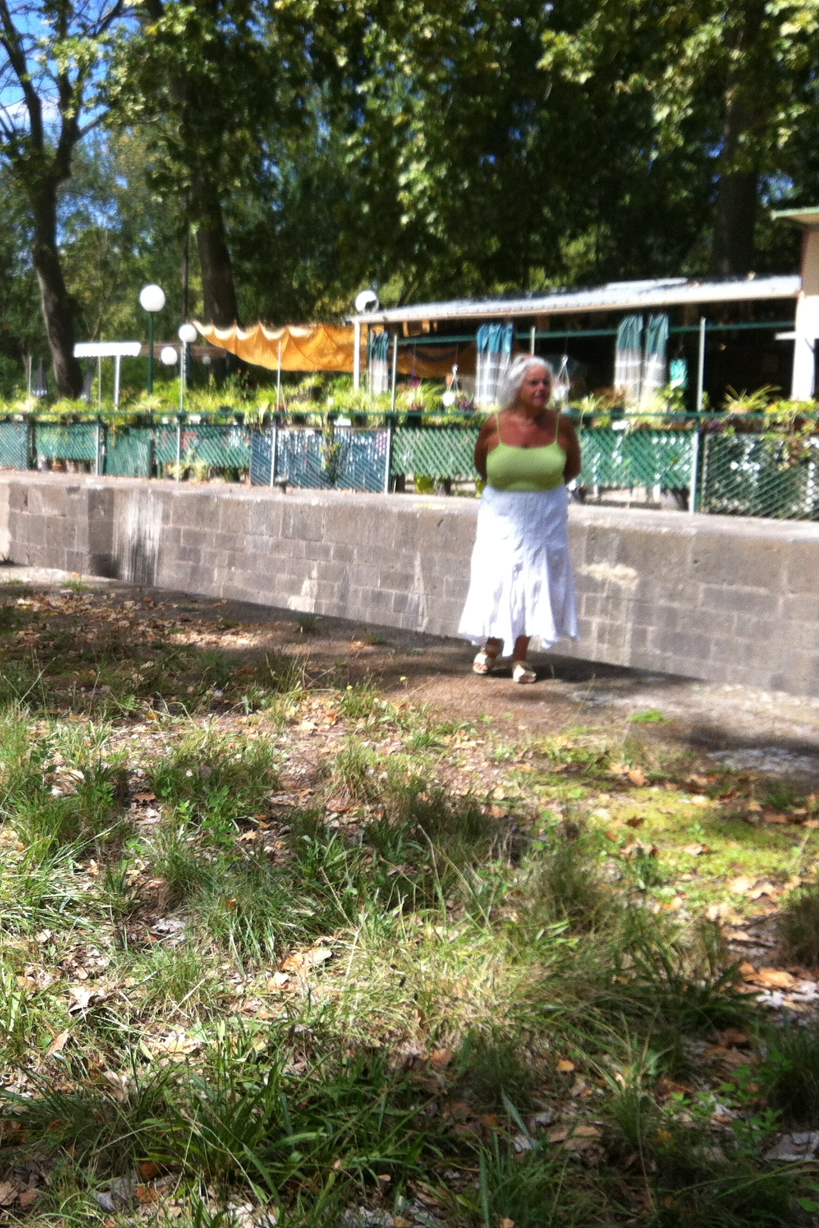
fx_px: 1672
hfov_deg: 26.4
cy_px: 618
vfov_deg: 40.3
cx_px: 52
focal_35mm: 49
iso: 80
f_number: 2.8
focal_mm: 3.85
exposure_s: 1/773
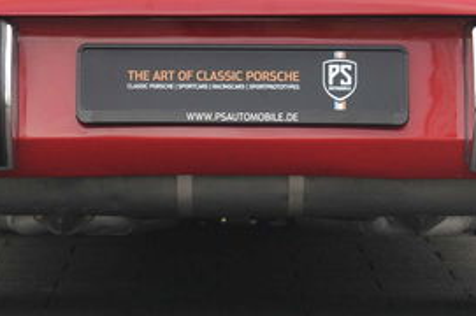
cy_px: -75
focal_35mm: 298
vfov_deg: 4.6
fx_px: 3935
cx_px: 216
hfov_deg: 6.9
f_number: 7.1
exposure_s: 1/60
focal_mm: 70
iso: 400
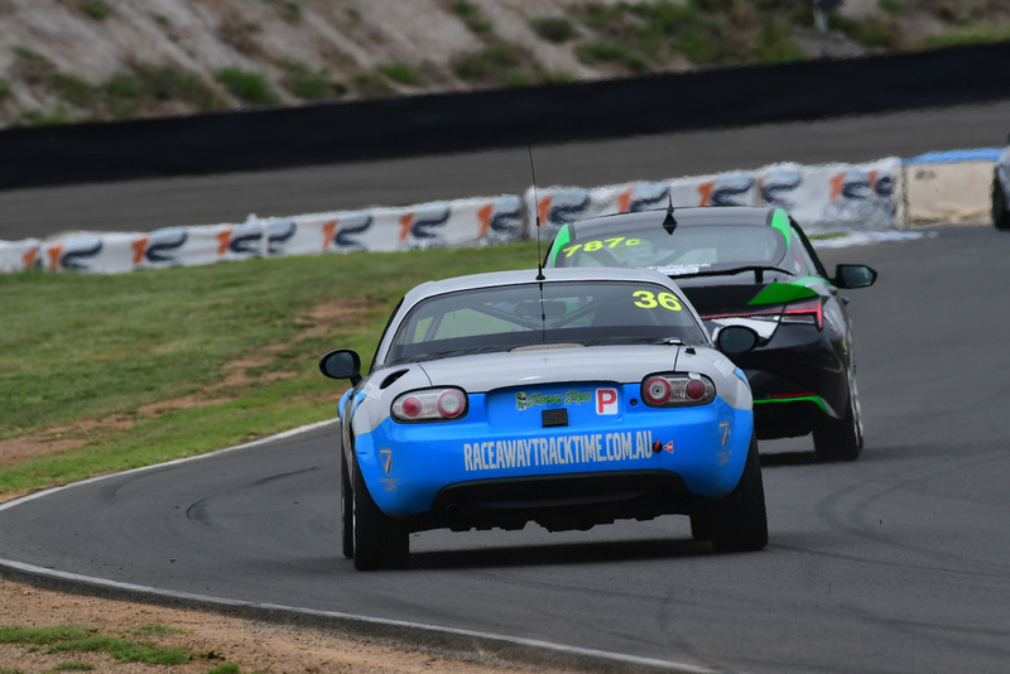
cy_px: 337
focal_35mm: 720
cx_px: 505
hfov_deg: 2.9
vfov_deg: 1.9
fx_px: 20206
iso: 320
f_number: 10
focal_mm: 480
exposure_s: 1/640
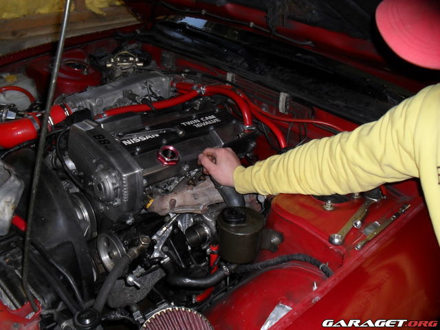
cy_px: 165
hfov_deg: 52.6
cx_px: 220
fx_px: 445
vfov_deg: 40.7
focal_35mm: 35
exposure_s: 1/45
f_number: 3.2
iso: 200
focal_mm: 6.3
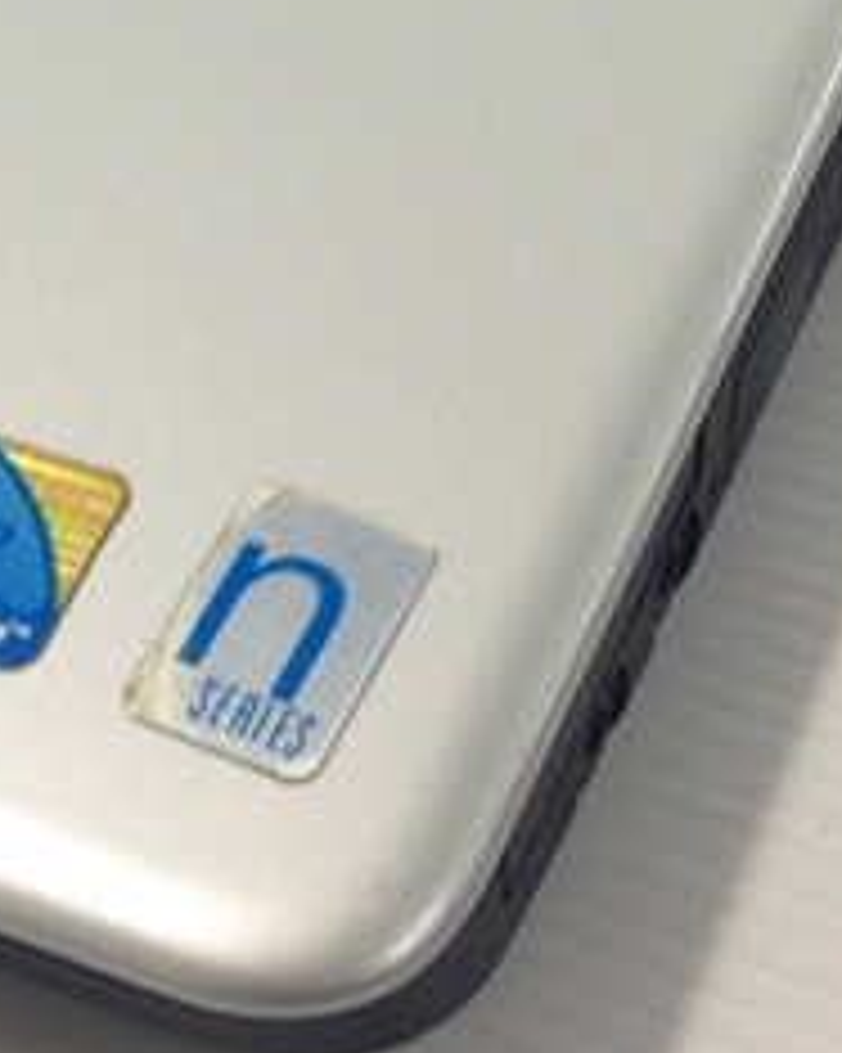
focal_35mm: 110
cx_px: 36
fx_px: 3429
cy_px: 81
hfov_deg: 13.8
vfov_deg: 17.2
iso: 50
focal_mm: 4.12
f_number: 2.4
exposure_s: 1/20
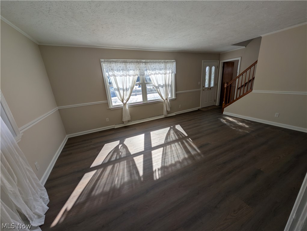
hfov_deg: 110.5
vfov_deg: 94.6
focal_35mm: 12
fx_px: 107
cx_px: 154
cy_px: 116
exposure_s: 1/2331
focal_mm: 2.02
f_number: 1.7
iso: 51
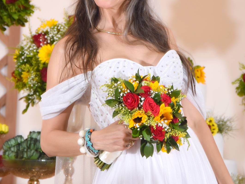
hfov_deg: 7.7
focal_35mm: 258
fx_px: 1825
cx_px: 112
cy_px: 77
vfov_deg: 5.8
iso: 640
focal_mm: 105
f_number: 7.1
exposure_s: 1/100
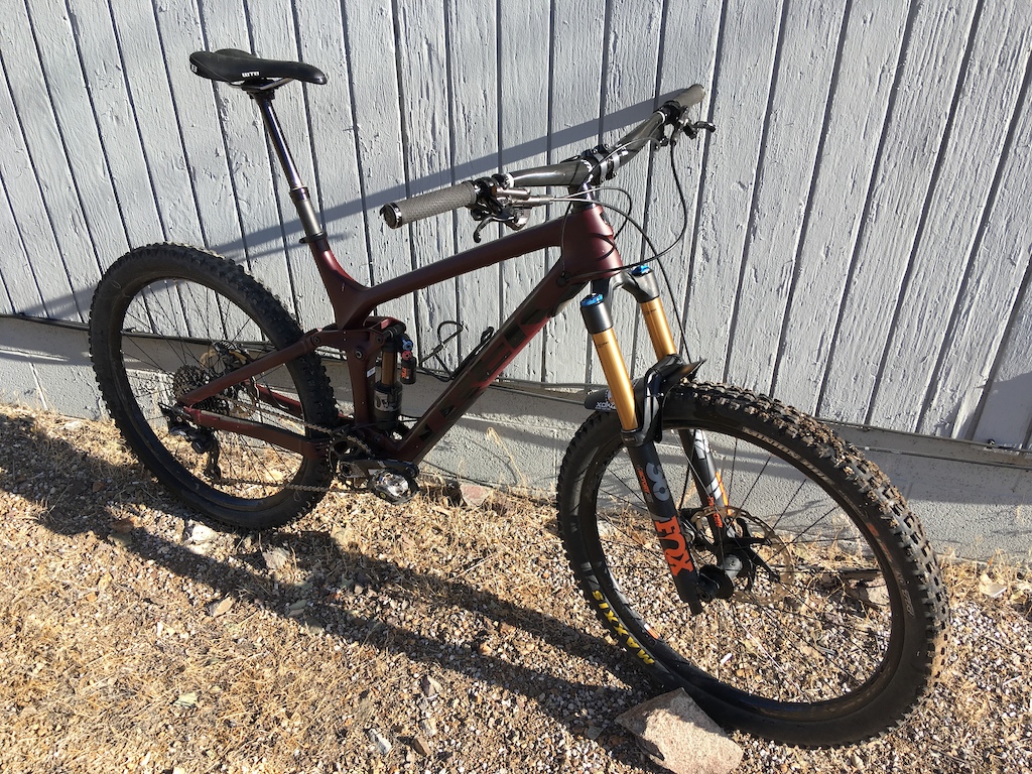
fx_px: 865
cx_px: 516
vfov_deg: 48.2
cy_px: 387
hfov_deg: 61.7
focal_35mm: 29
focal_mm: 4.15
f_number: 2.2
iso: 25
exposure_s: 1/527
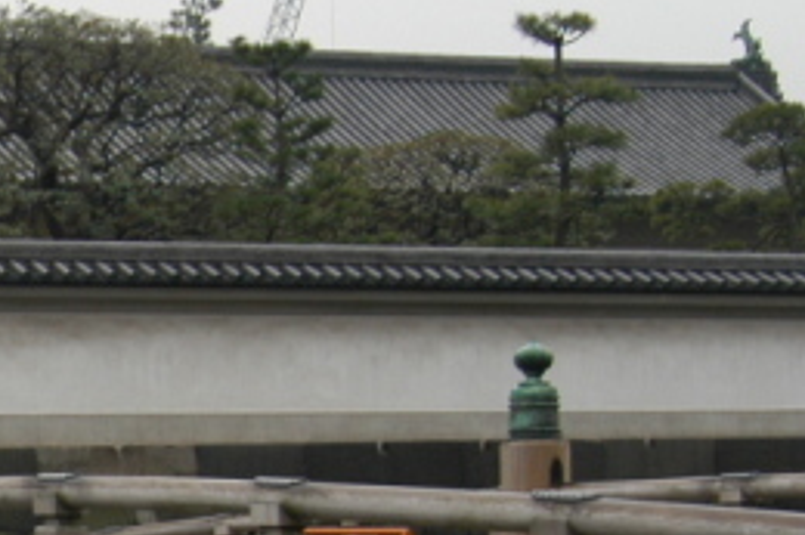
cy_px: 601
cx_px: -334
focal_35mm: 142
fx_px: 3173
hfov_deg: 13.7
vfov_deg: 9.5
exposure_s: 1/100
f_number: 5
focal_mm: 24
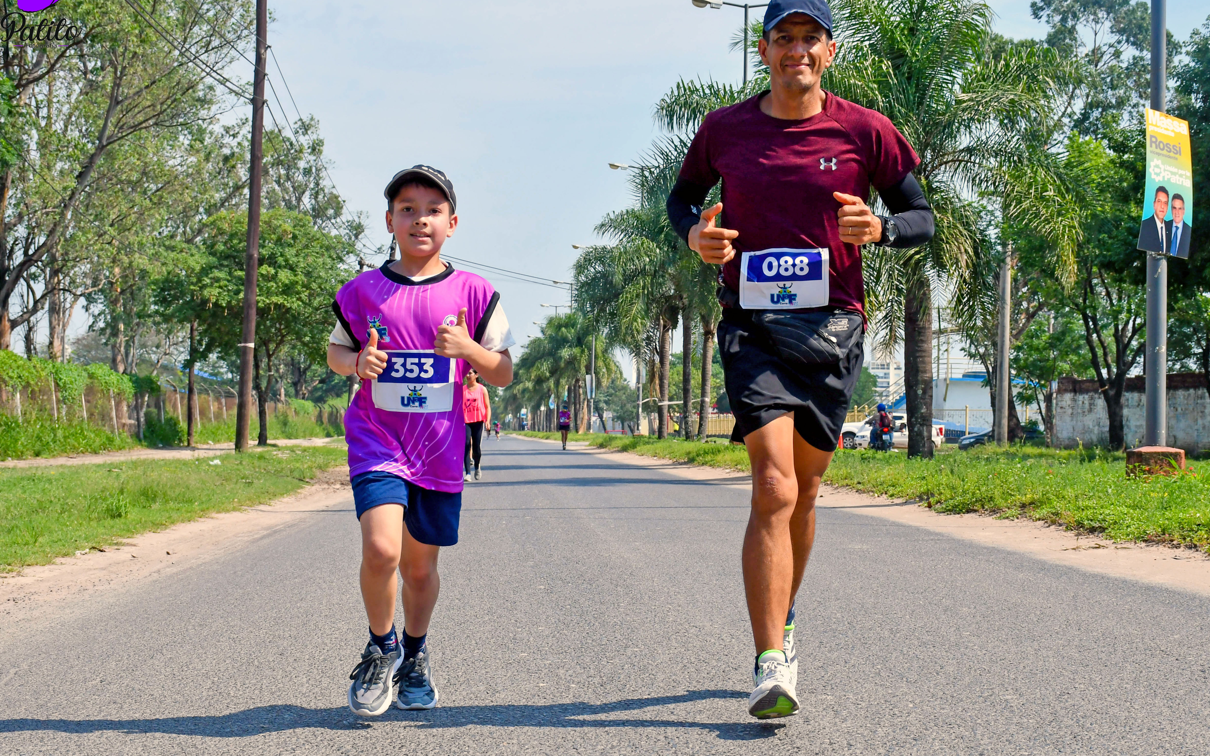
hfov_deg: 34.5
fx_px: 1946
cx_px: 610
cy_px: 368
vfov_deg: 22.0
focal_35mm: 59
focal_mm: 38
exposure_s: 1/2000
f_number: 8
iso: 400
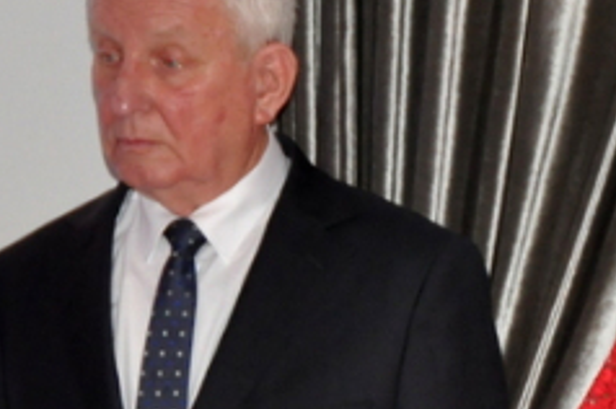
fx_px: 6069
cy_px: 567
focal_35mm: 355
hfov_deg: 5.7
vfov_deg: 3.8
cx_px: 976
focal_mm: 55
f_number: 4.8
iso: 800
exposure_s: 1/60
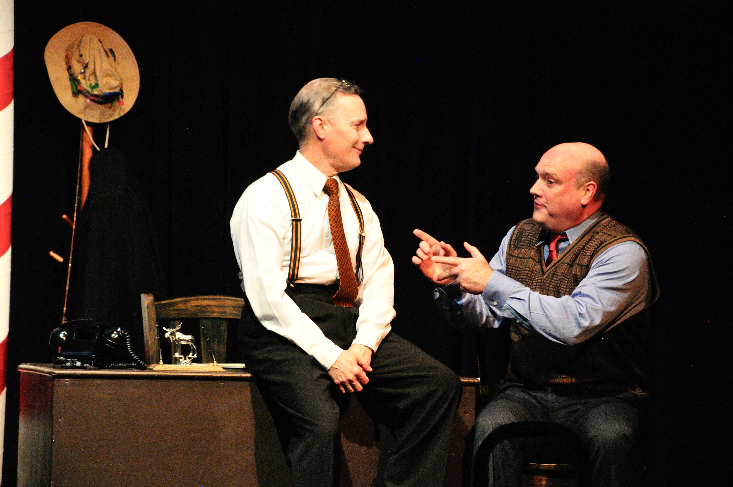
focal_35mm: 158
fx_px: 3203
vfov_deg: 8.7
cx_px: 366
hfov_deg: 13.1
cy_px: 244
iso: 5000
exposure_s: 1/30
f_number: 5.6
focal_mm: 105
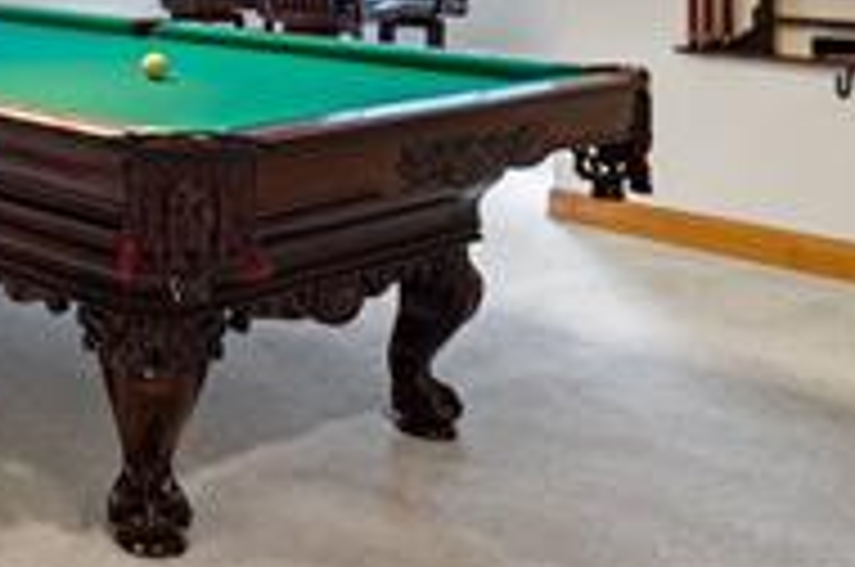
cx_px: -140
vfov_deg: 23.0
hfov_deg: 31.6
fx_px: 1280
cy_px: -104
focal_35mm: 54
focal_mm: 16
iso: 100
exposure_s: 1
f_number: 6.7
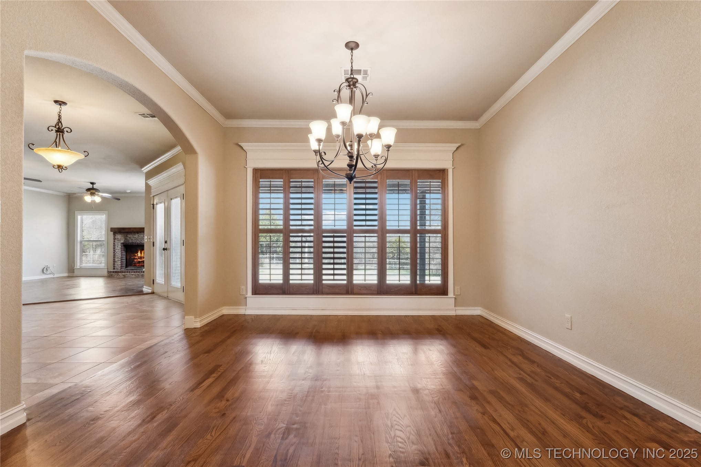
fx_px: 312
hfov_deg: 96.7
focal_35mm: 16
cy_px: 234
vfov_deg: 73.7
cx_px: 350
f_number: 11
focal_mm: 16
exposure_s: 1/250
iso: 6400
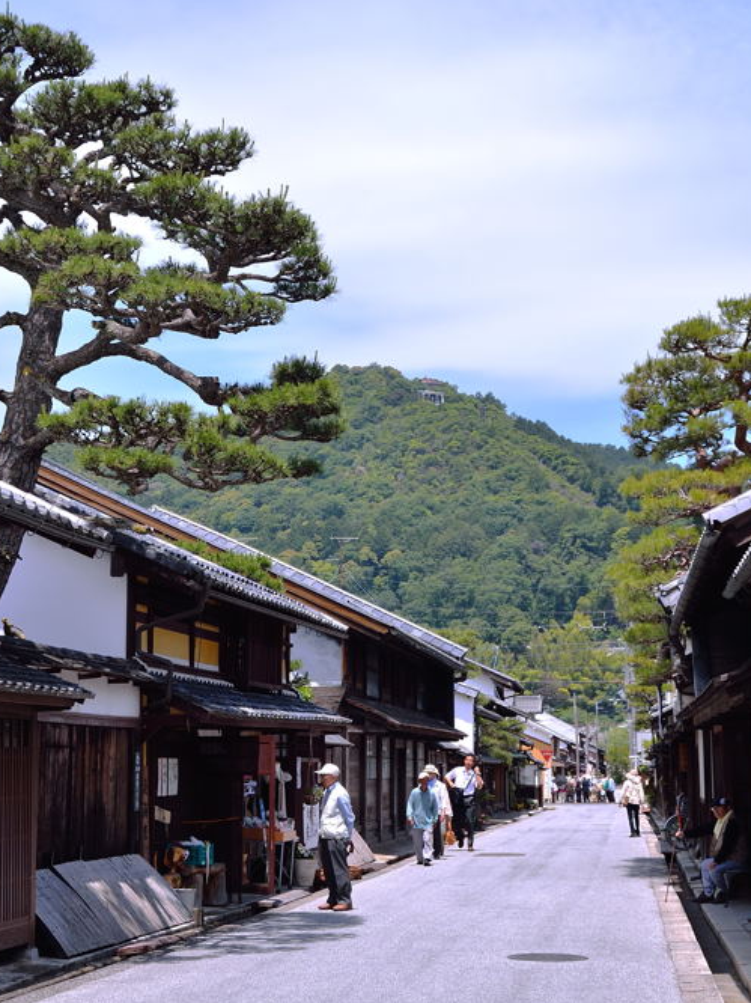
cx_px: 315
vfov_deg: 31.2
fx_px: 1795
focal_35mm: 62
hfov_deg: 23.6
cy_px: 508
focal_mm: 28
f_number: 8
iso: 100
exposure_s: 1/250
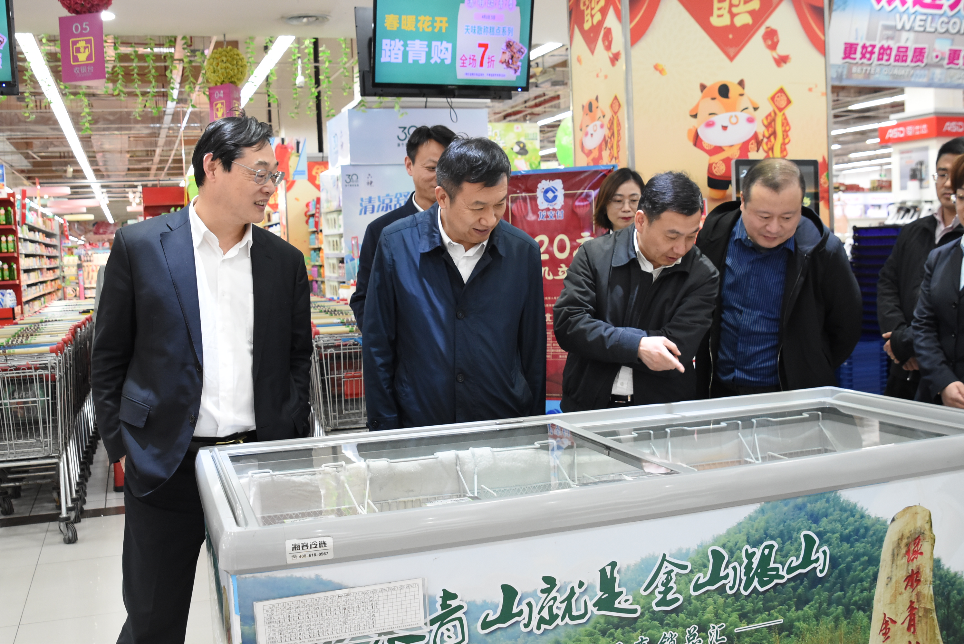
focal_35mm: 36
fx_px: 965
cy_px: 322
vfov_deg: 36.9
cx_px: 482
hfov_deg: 53.1
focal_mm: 24
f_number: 5
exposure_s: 1/100
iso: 1600
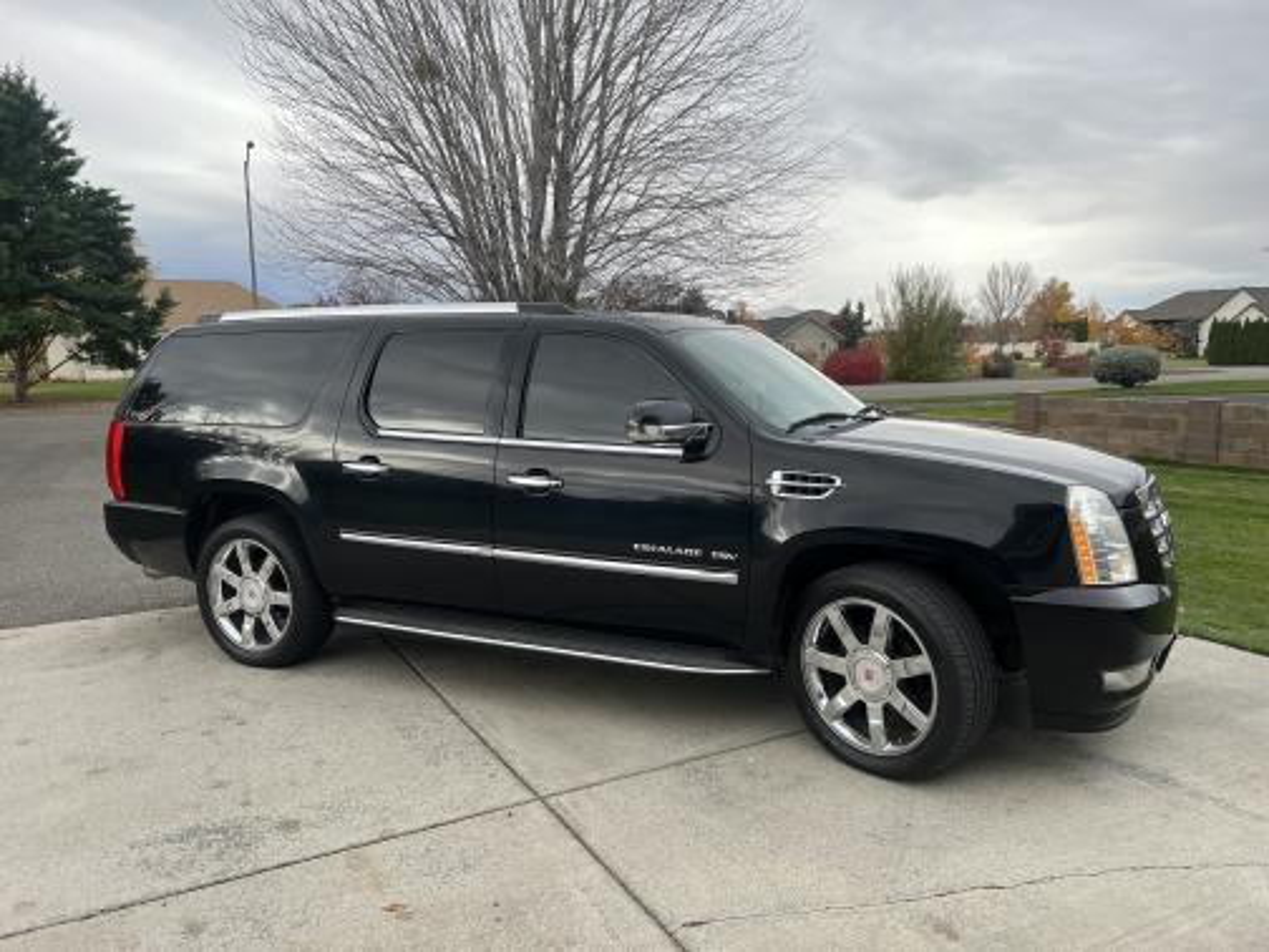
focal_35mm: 26
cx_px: 634
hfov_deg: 67.3
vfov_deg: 53.1
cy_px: 476
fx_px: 953
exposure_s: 1/887
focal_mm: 5.7
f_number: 1.5
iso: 50
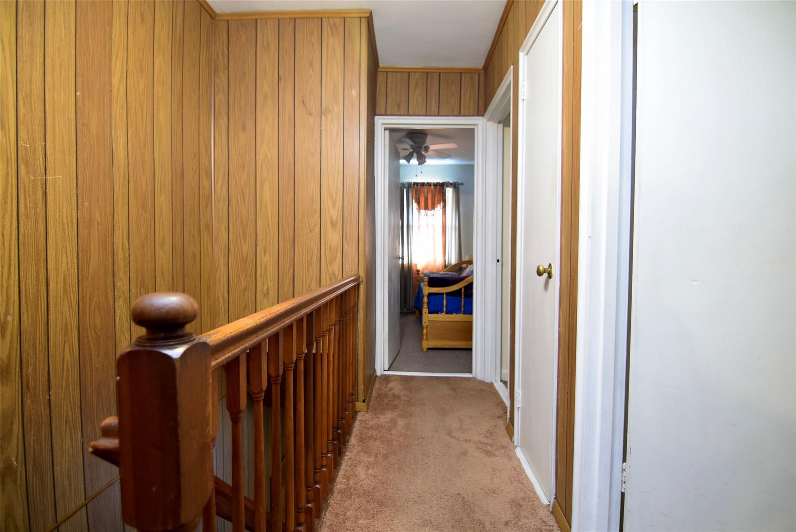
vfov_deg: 72.1
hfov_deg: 94.9
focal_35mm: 16
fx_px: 365
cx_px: 398
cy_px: 266
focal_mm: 11
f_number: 3.2
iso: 1600
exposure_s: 1/60
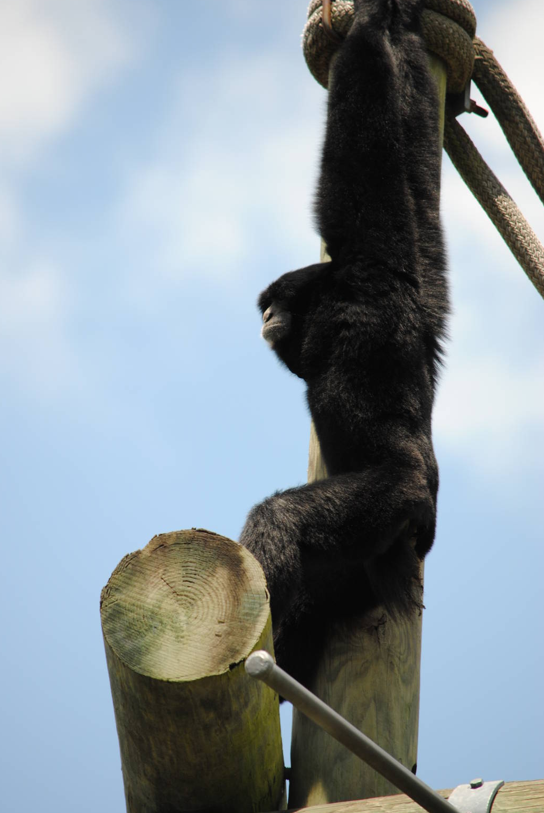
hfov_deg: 4.0
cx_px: 264
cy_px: 398
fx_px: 7753
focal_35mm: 343
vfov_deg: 6.0
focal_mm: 220
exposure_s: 1/640
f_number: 5.3
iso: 200
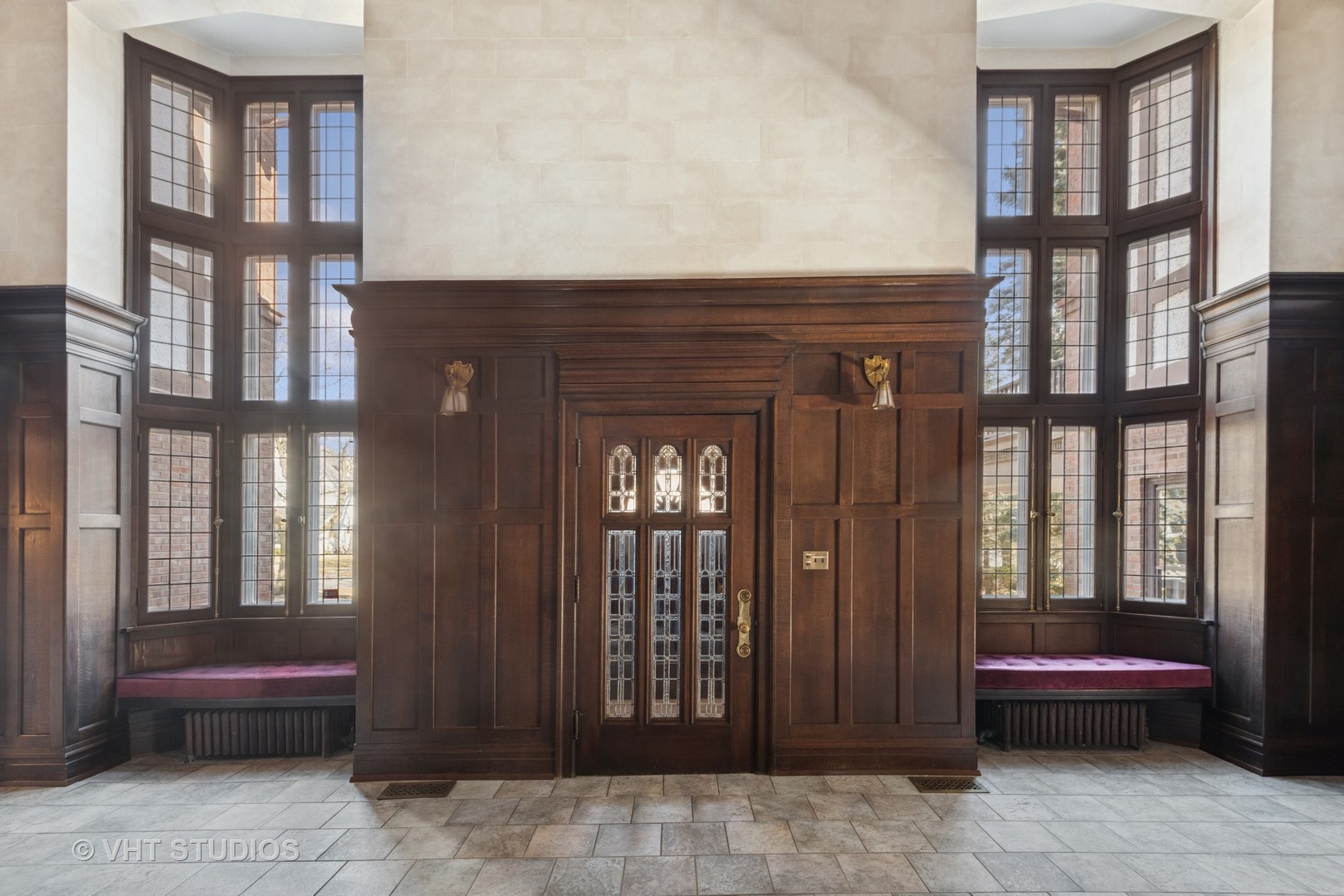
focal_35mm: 16
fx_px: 597
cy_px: 448
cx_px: 672
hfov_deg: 96.7
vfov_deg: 73.8
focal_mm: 16
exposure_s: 1/5
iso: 400
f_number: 8
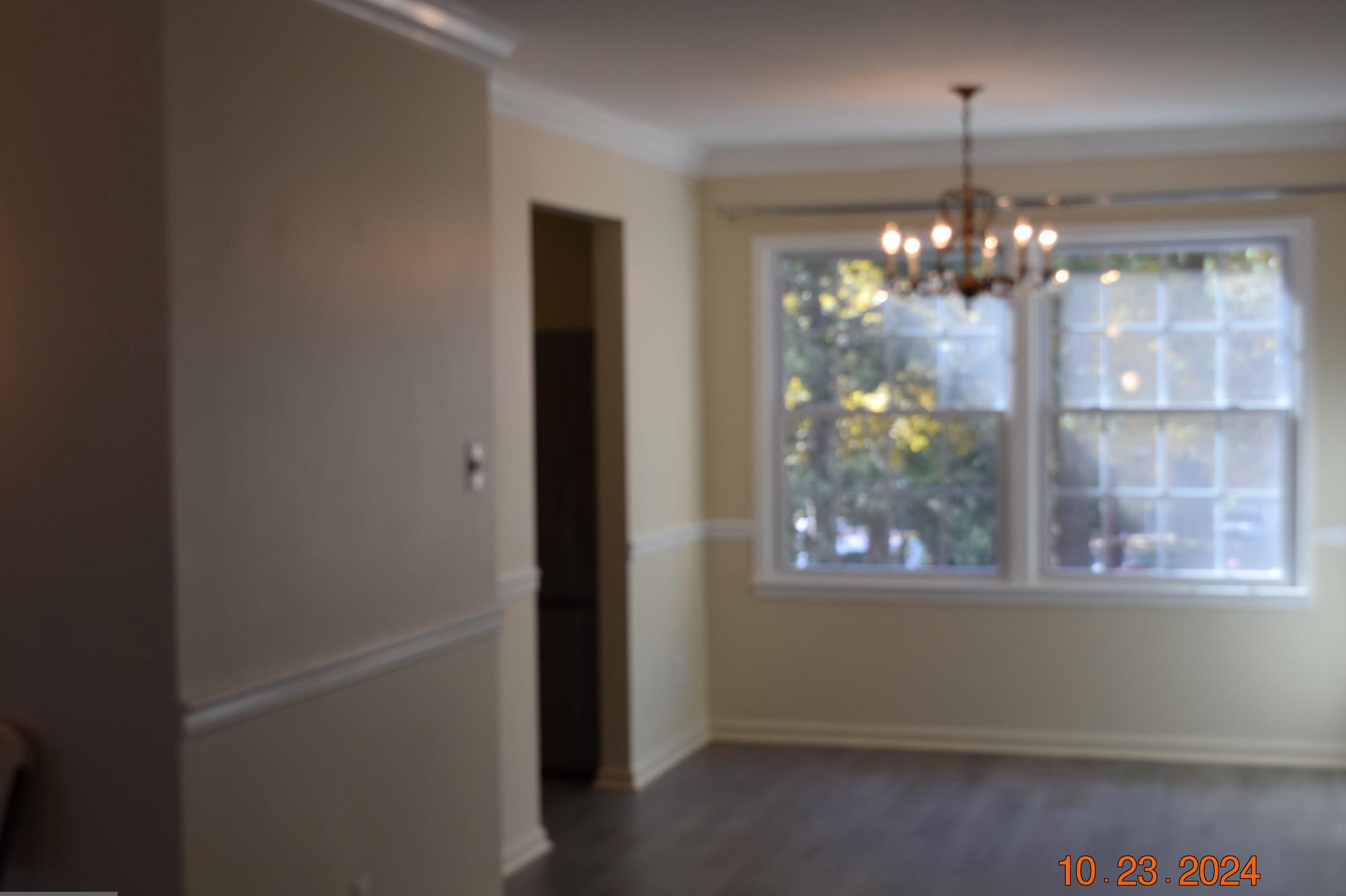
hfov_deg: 40.0
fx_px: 1851
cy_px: 465
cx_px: 679
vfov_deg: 27.2
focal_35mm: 50
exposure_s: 1/125
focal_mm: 31
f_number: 5.6
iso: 400
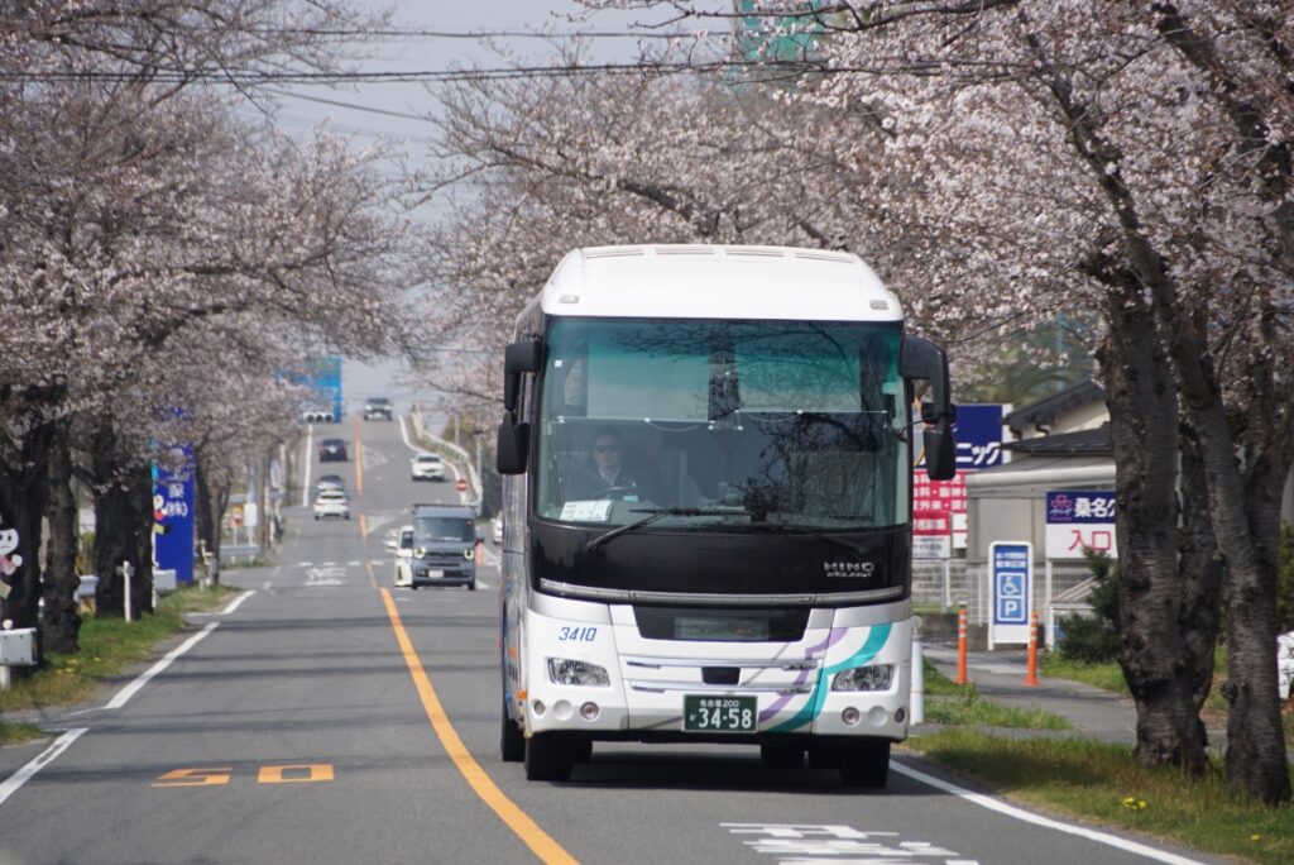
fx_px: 11328
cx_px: 647
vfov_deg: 4.4
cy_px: 432
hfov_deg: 6.5
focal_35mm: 315
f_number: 6.3
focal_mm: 210
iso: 100
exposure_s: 1/400
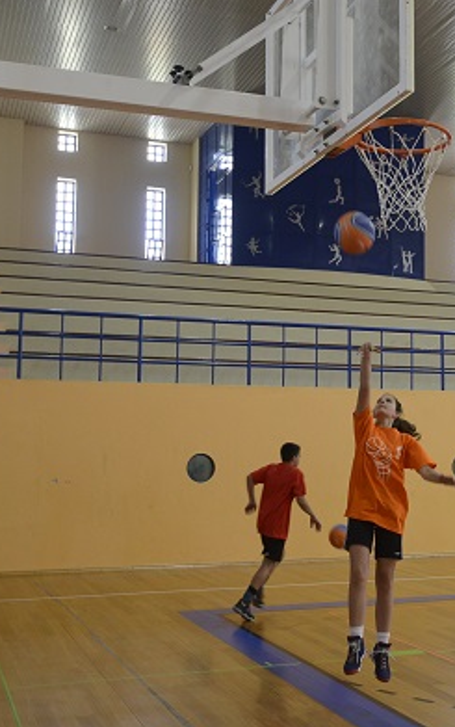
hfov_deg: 25.5
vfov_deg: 40.3
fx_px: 990
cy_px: 357
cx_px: 351
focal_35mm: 50
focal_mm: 32
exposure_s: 1/125
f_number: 5
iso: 2200
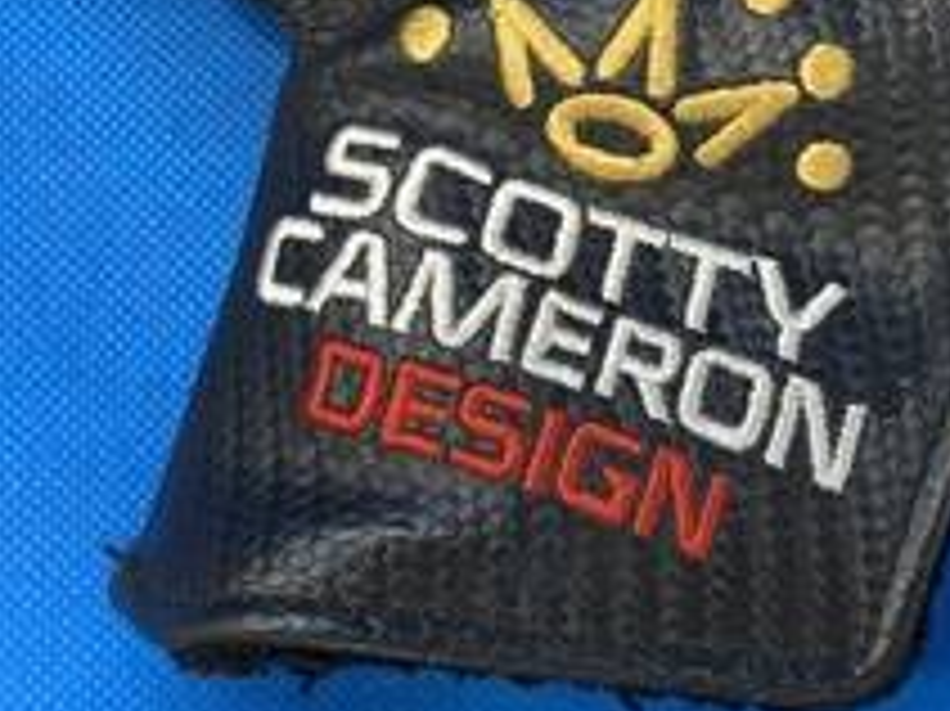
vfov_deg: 18.1
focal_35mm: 79
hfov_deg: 24.7
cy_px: -40
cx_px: 495
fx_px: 2167
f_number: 1.8
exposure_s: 1/60
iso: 125
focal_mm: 4.25
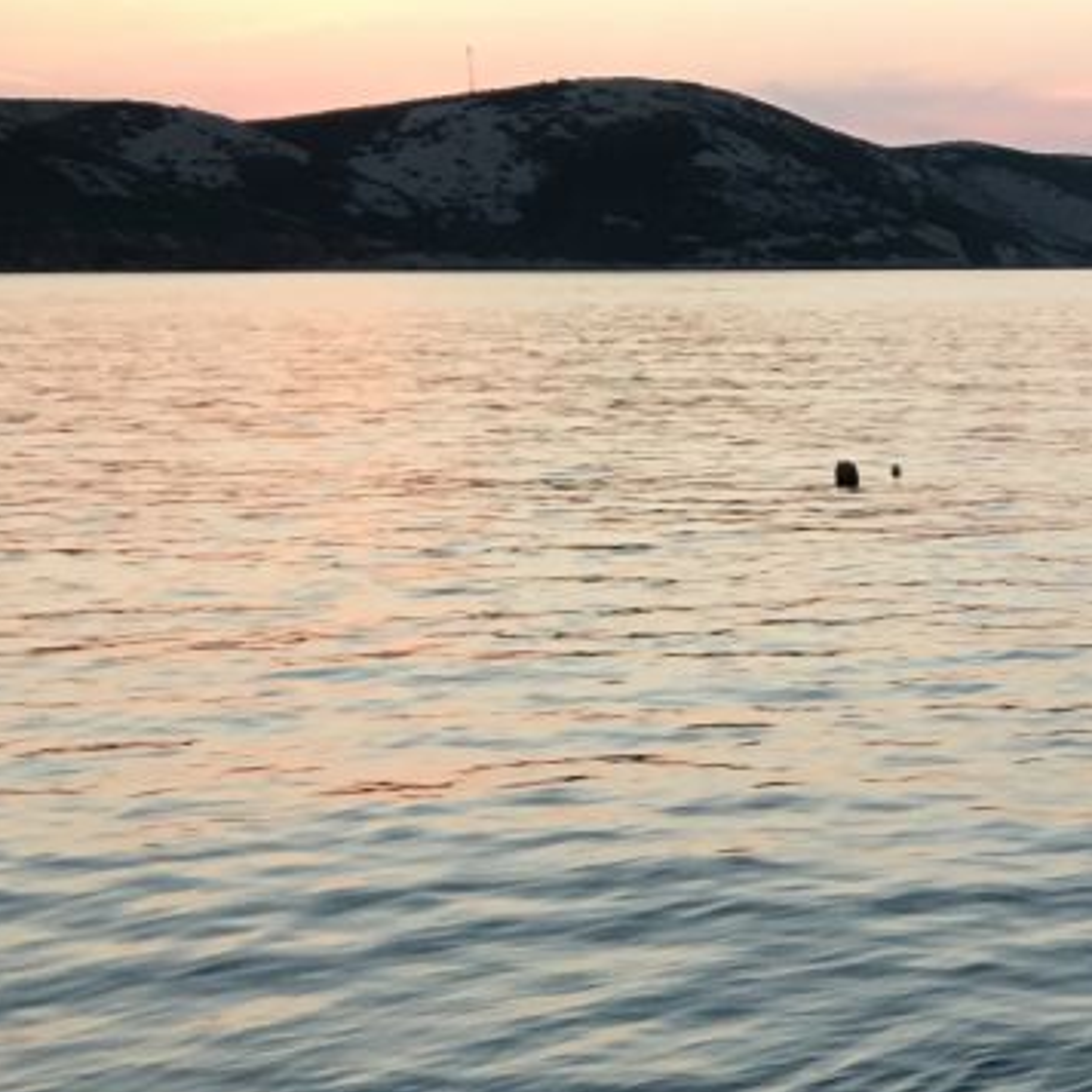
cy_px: 966
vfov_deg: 23.4
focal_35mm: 72
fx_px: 2570
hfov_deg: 22.4
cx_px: 1264
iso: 50
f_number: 2.2
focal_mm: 4.15
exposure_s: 1/33
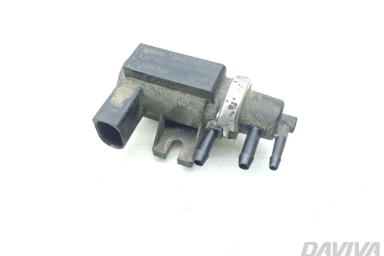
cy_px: 118
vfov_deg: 46.4
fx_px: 299
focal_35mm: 28
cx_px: 190
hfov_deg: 65.5
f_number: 2.4
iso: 160
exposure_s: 1/50
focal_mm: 4.3
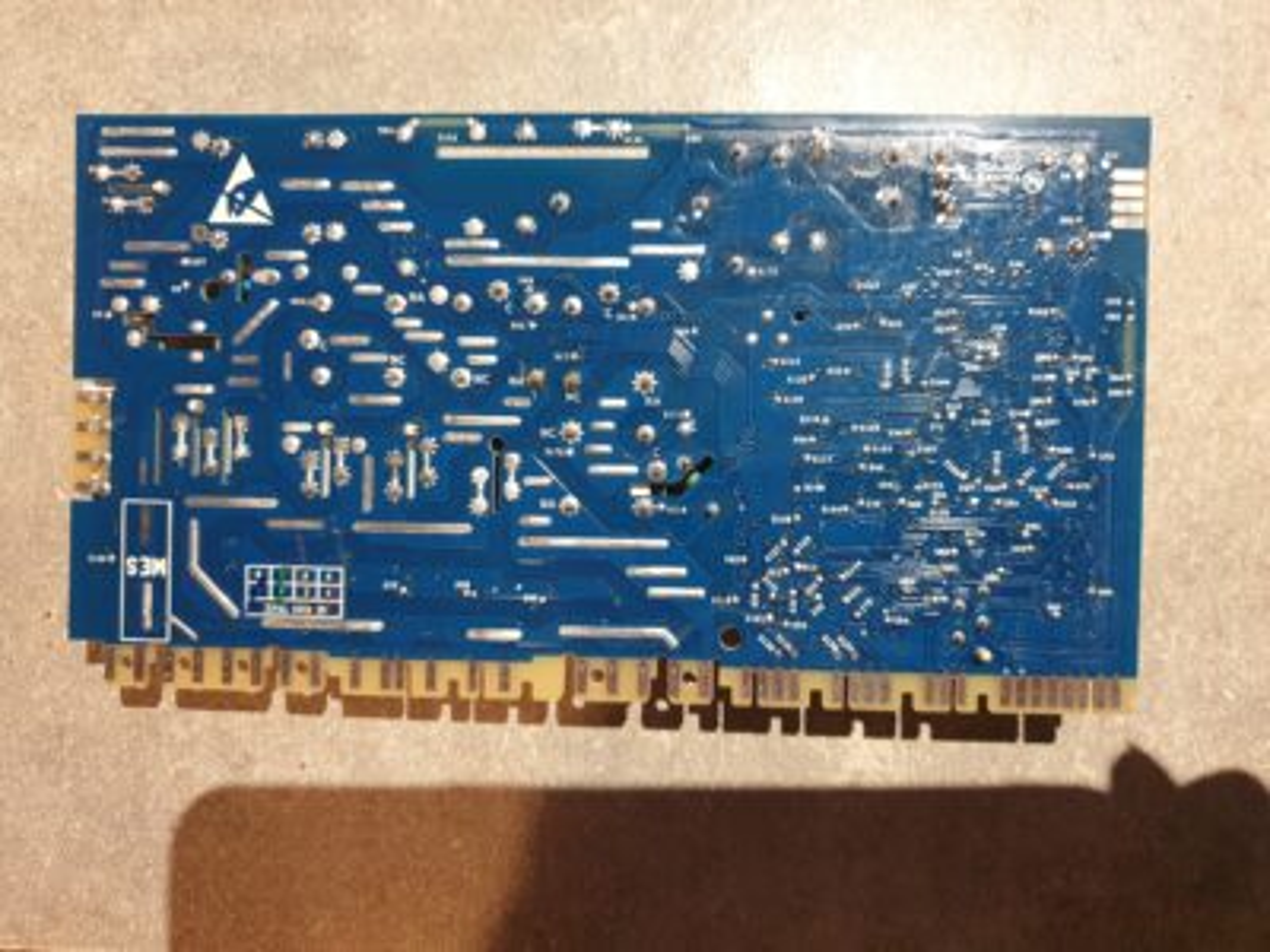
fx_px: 954
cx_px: 635
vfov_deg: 53.1
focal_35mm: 26
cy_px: 476
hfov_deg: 67.3
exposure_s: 1/50
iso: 320
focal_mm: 4.3
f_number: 1.5
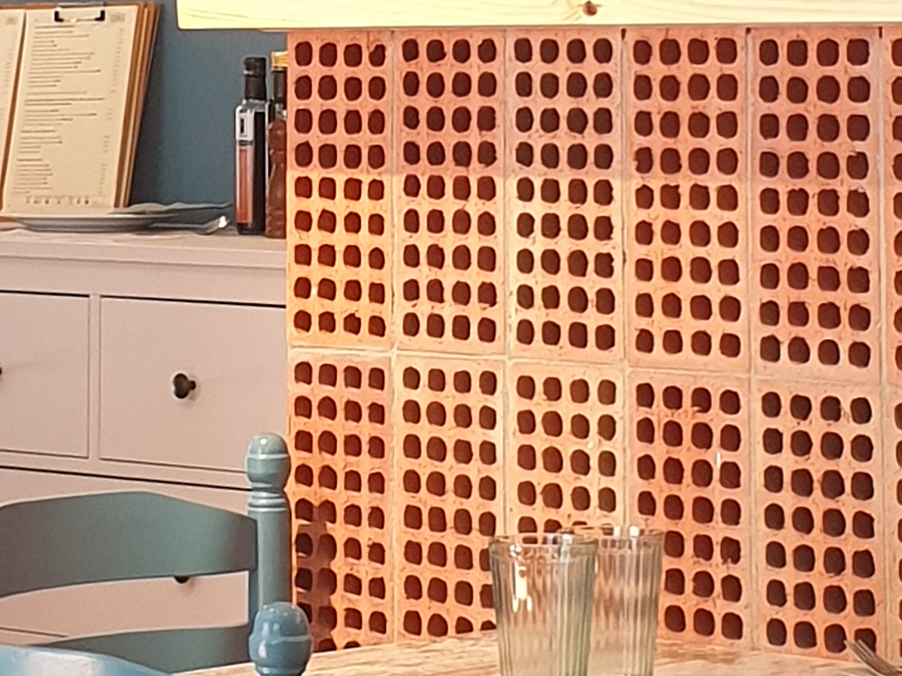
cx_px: 250
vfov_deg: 23.4
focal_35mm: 57
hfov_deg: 33.3
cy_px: -138
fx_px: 1485
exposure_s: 1/50
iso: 160
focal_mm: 4.3
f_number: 2.4
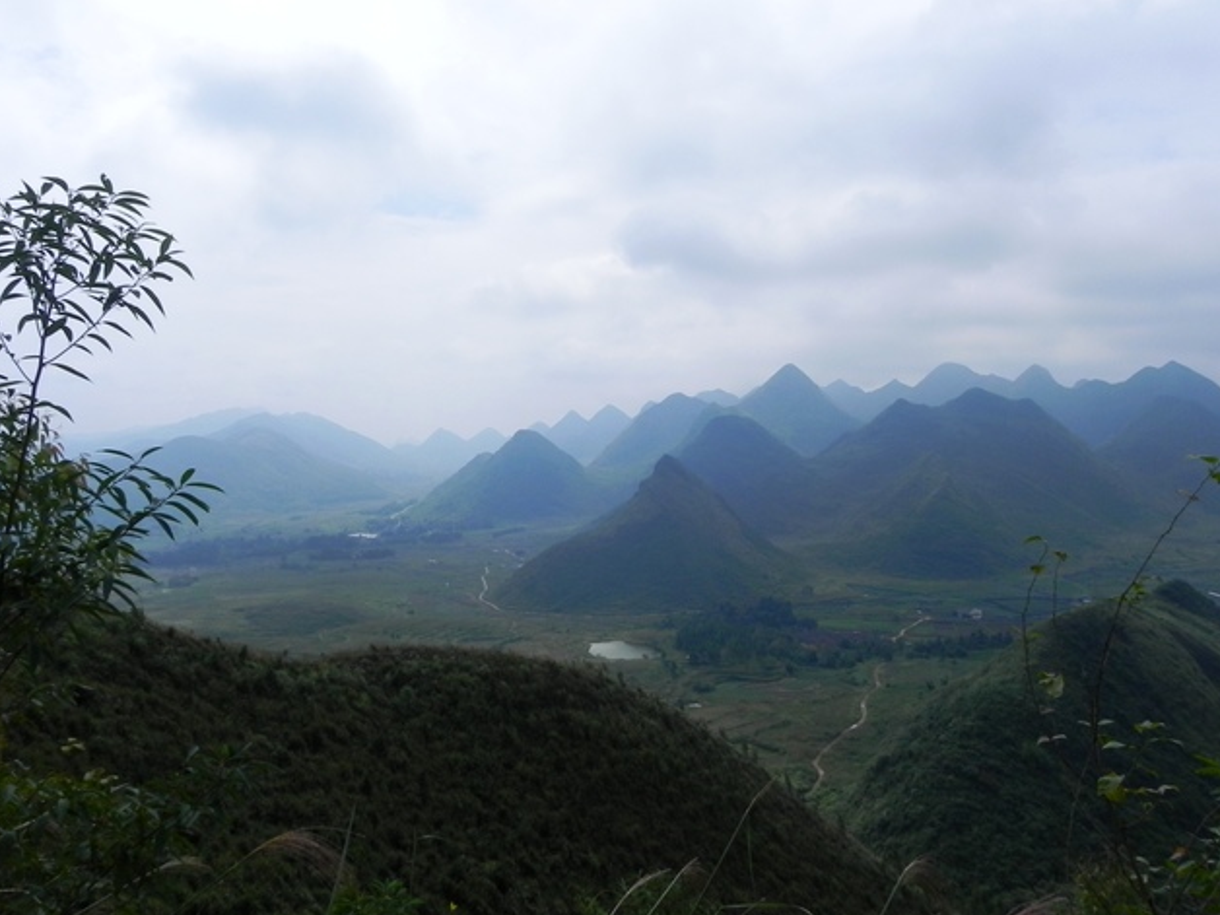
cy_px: 440
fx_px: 1022
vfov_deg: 48.2
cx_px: 626
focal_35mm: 29
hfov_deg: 61.7
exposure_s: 1/710
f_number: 8
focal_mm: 4.6
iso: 160
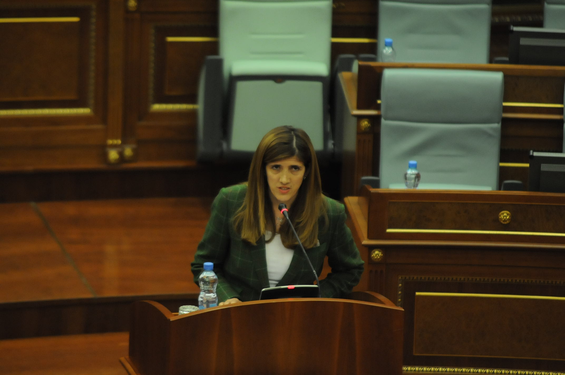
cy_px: 188
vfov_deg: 4.6
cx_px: 282
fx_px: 4703
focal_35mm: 300
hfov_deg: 6.9
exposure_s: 1/100
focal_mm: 200
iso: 2000
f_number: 2.8
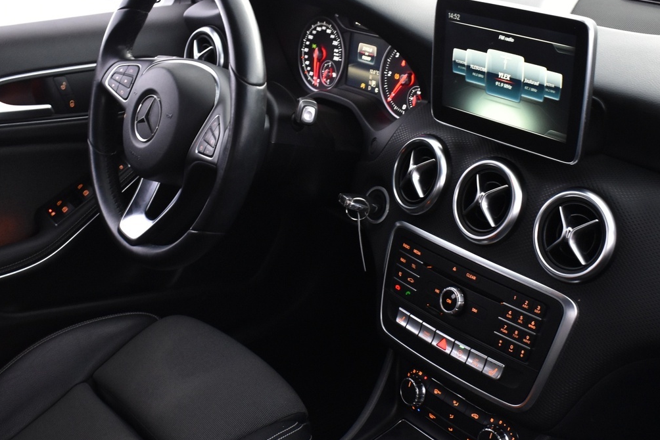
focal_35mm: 51
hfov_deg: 39.0
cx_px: 348
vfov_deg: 26.5
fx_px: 932
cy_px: 275
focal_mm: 21
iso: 1250
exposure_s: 1/8
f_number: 5
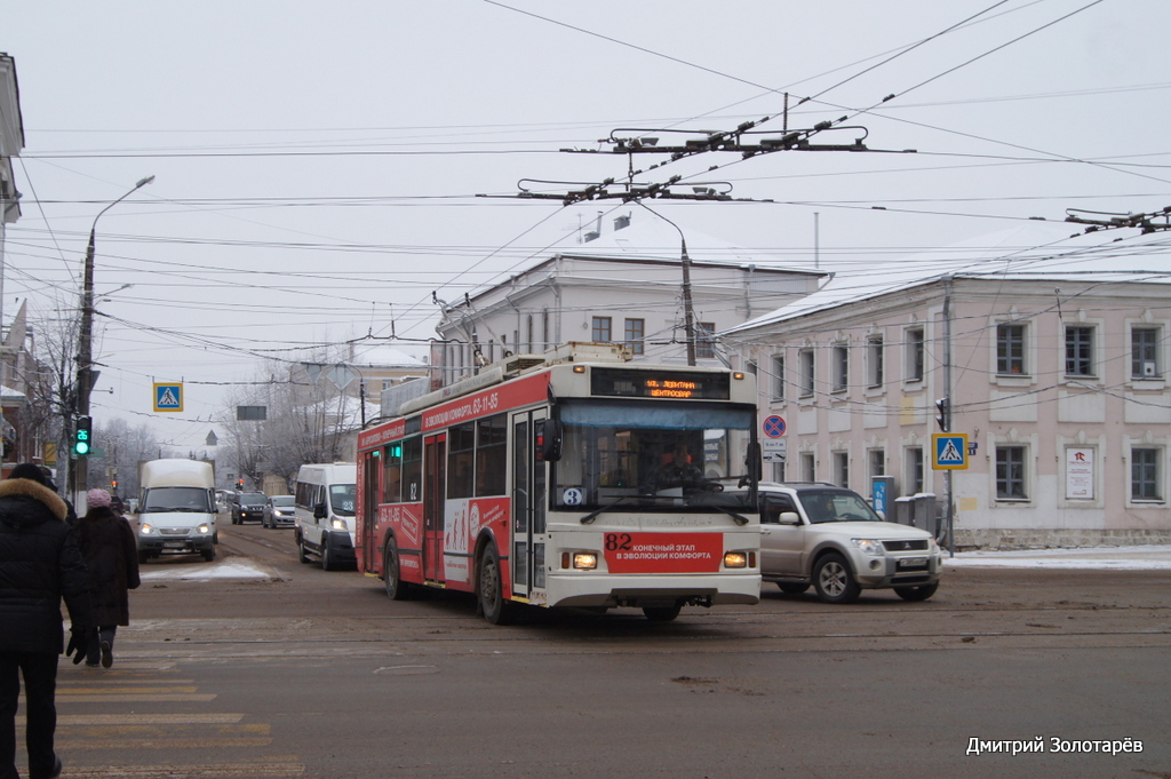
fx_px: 1365
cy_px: 390
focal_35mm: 42
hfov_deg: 46.4
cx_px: 586
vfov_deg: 31.8
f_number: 9
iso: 400
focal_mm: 28
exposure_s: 1/60
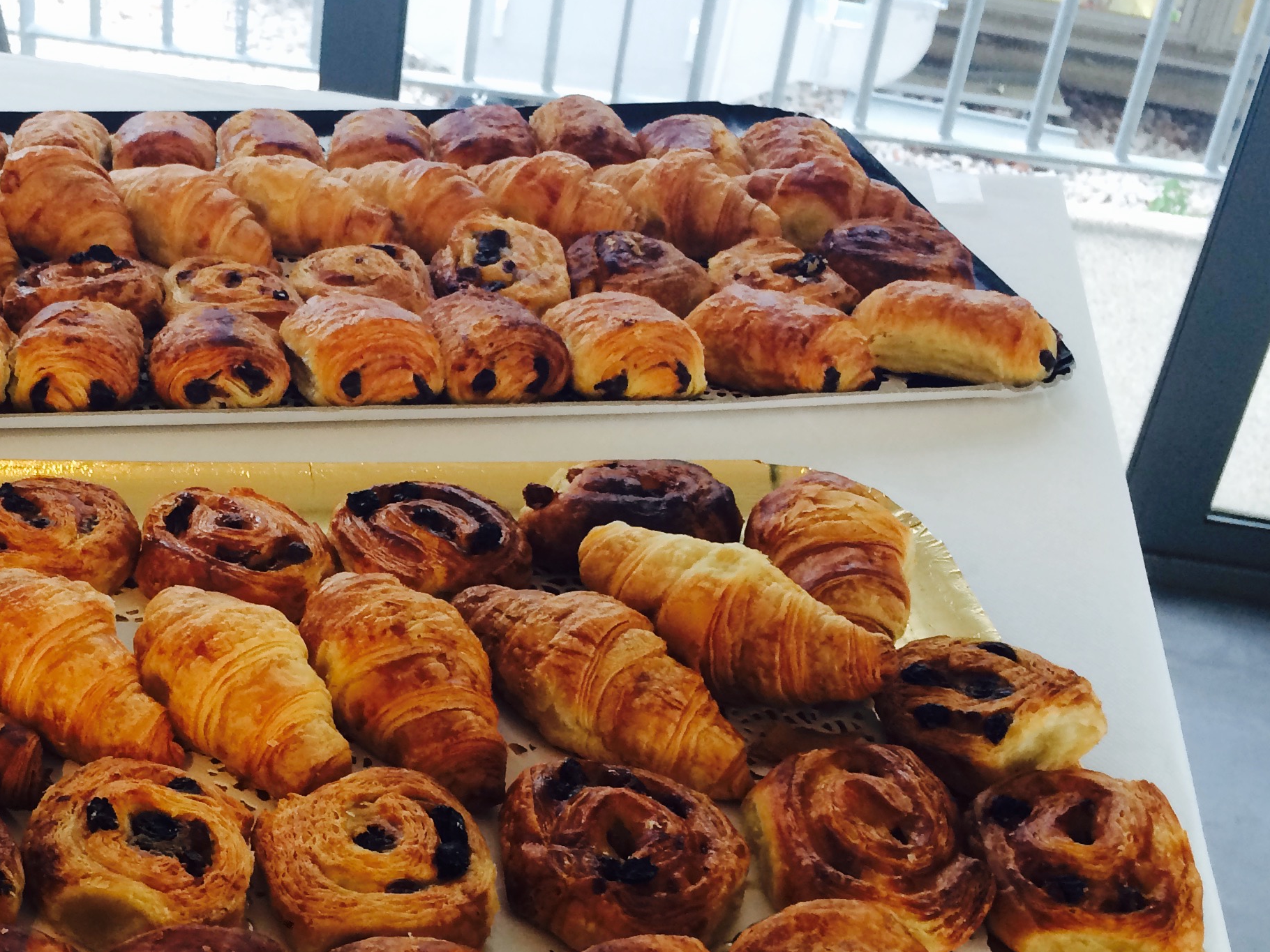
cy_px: 621
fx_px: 1908
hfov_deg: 35.3
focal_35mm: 52
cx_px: 211
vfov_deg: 27.9
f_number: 2.2
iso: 100
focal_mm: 4.15
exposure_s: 1/33
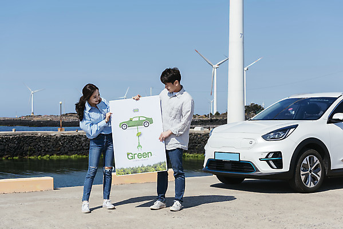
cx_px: 172
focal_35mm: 62
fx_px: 591
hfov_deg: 32.4
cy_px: 114
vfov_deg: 21.9
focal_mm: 62
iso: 100
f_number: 8
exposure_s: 1/500
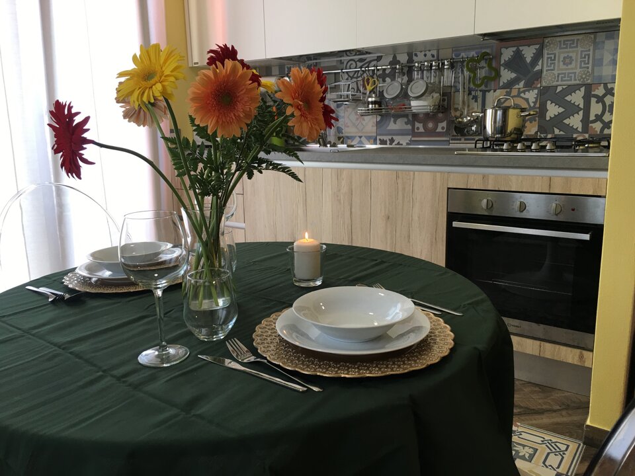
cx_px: 318
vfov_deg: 48.2
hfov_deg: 61.7
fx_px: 532
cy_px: 238
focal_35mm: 29
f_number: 2.2
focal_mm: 4.15
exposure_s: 1/33
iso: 25
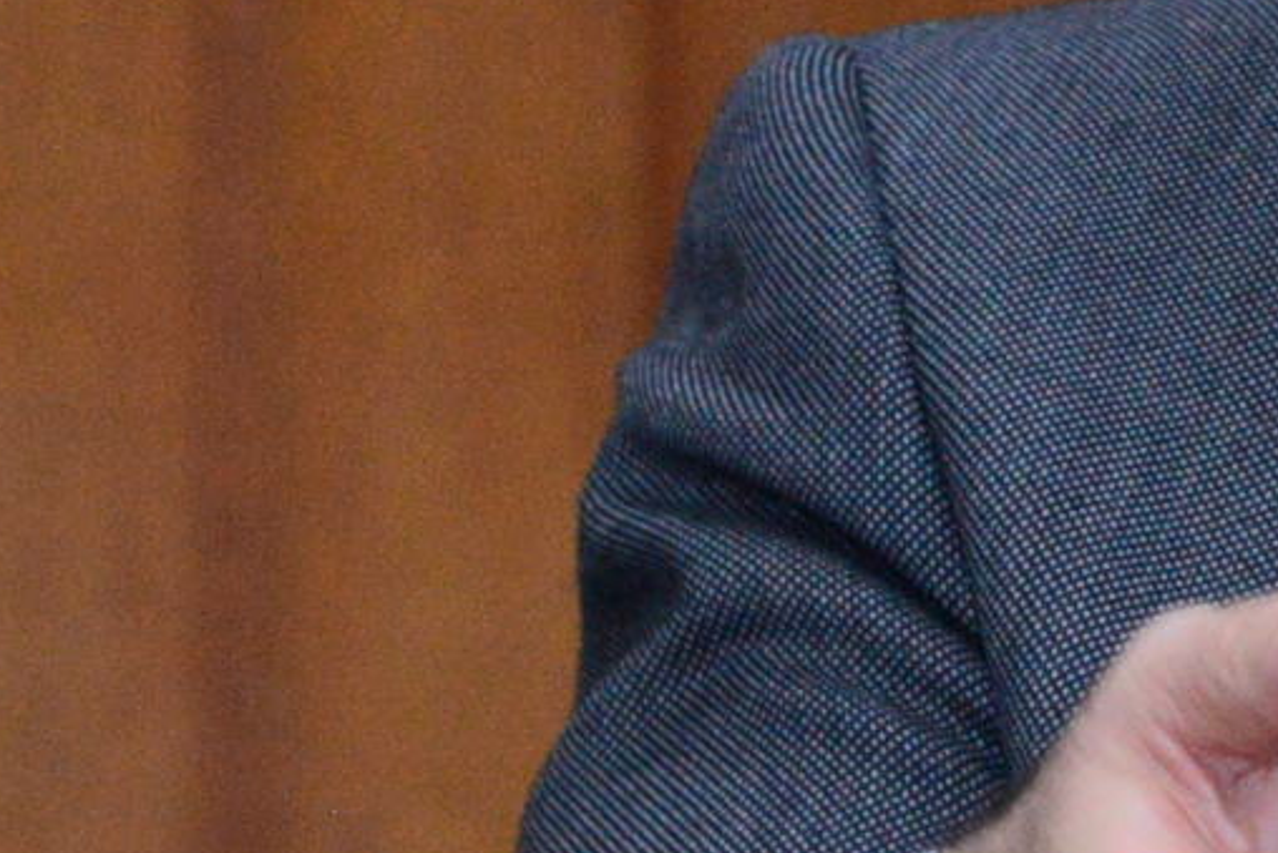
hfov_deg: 3.2
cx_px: 1892
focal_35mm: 651
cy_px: 257
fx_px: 23116
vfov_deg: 2.1
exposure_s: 1/125
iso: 3200
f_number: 5.6
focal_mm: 110
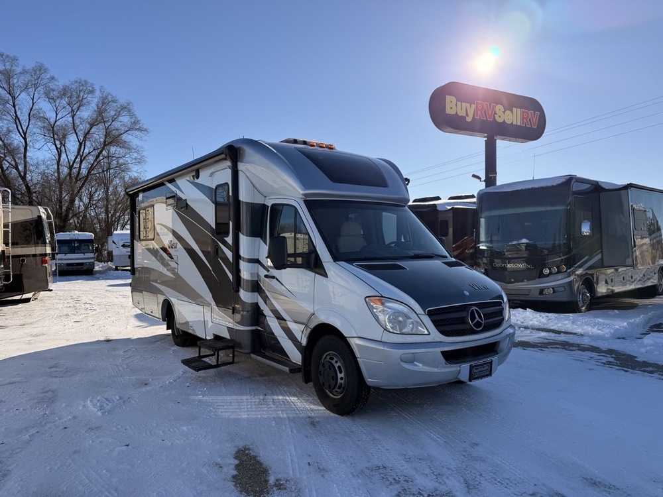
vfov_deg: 56.8
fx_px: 460
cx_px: 332
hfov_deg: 71.6
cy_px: 248
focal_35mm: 24
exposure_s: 1/8130
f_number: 1.78
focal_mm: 6.76
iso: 80
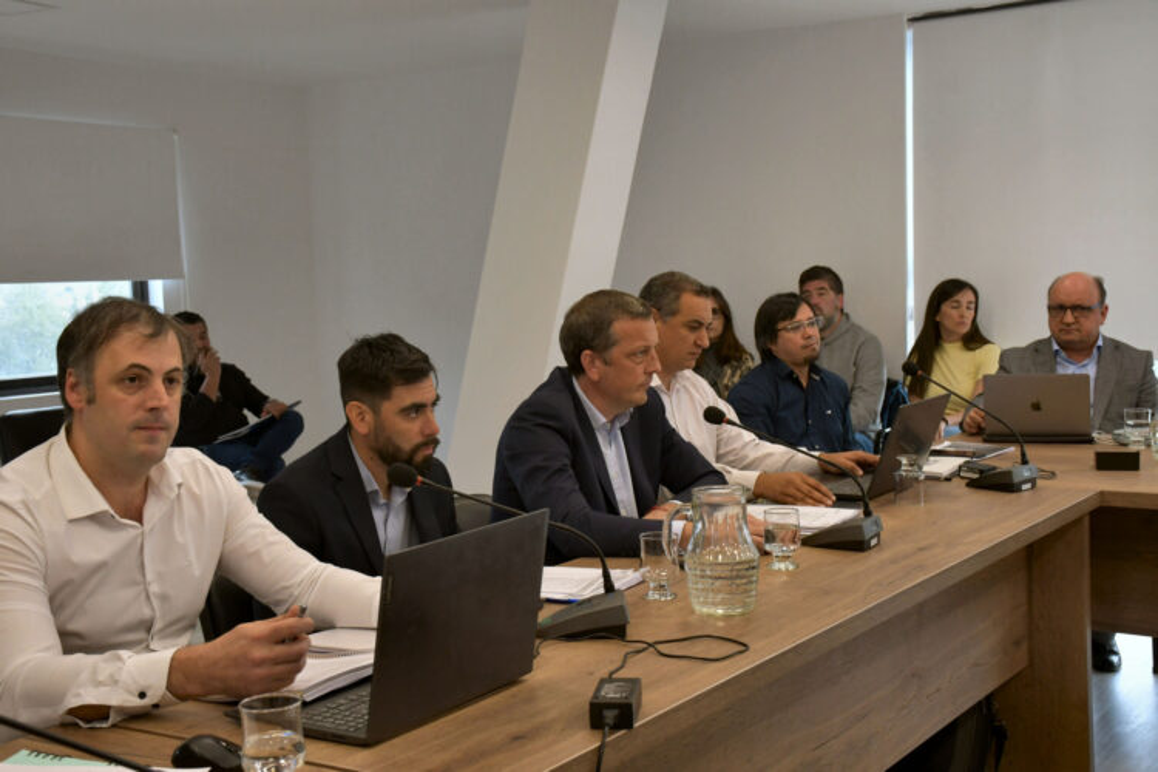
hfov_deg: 41.1
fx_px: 1544
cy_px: 386
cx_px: 579
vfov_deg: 28.1
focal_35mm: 48
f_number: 7.1
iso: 1250
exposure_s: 1/200
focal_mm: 32
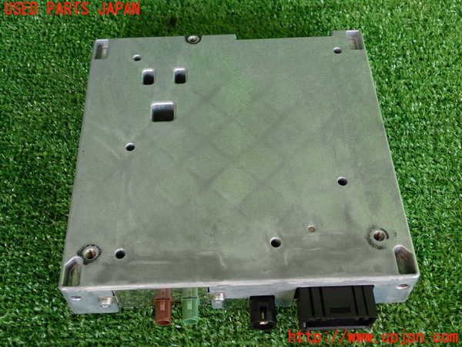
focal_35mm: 41
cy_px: 174
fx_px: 547
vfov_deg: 35.1
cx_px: 231
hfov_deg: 45.8
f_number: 2.8
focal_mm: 7.31
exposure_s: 1/80
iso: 200
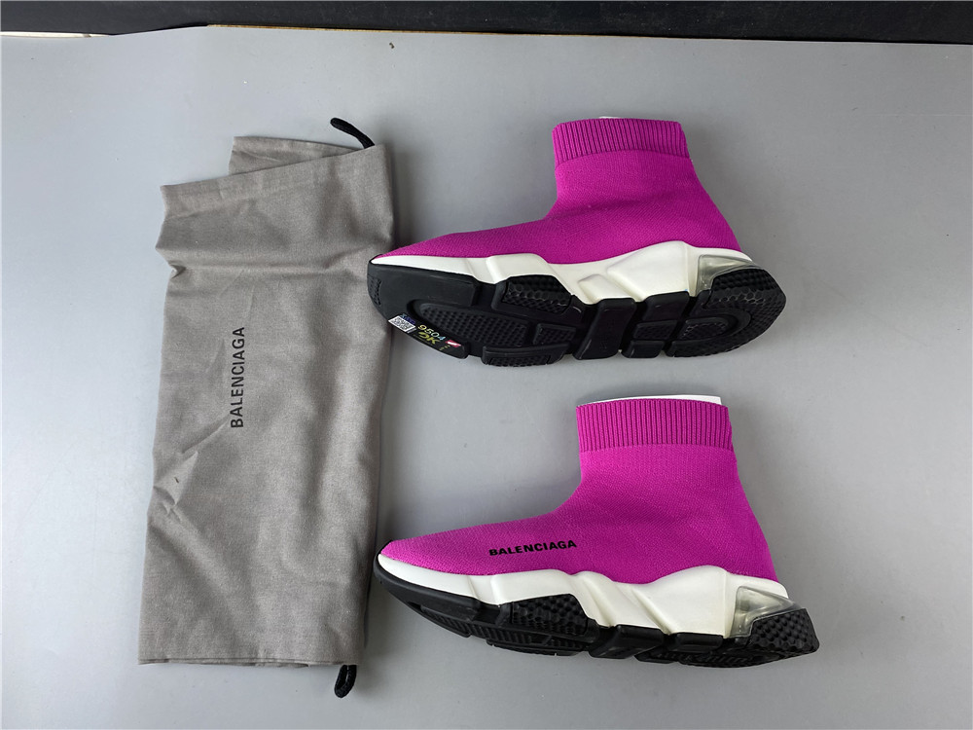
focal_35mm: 26
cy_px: 365
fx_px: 731
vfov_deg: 53.1
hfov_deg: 67.3
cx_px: 486
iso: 100
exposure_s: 1/100
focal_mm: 4.25
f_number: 1.8
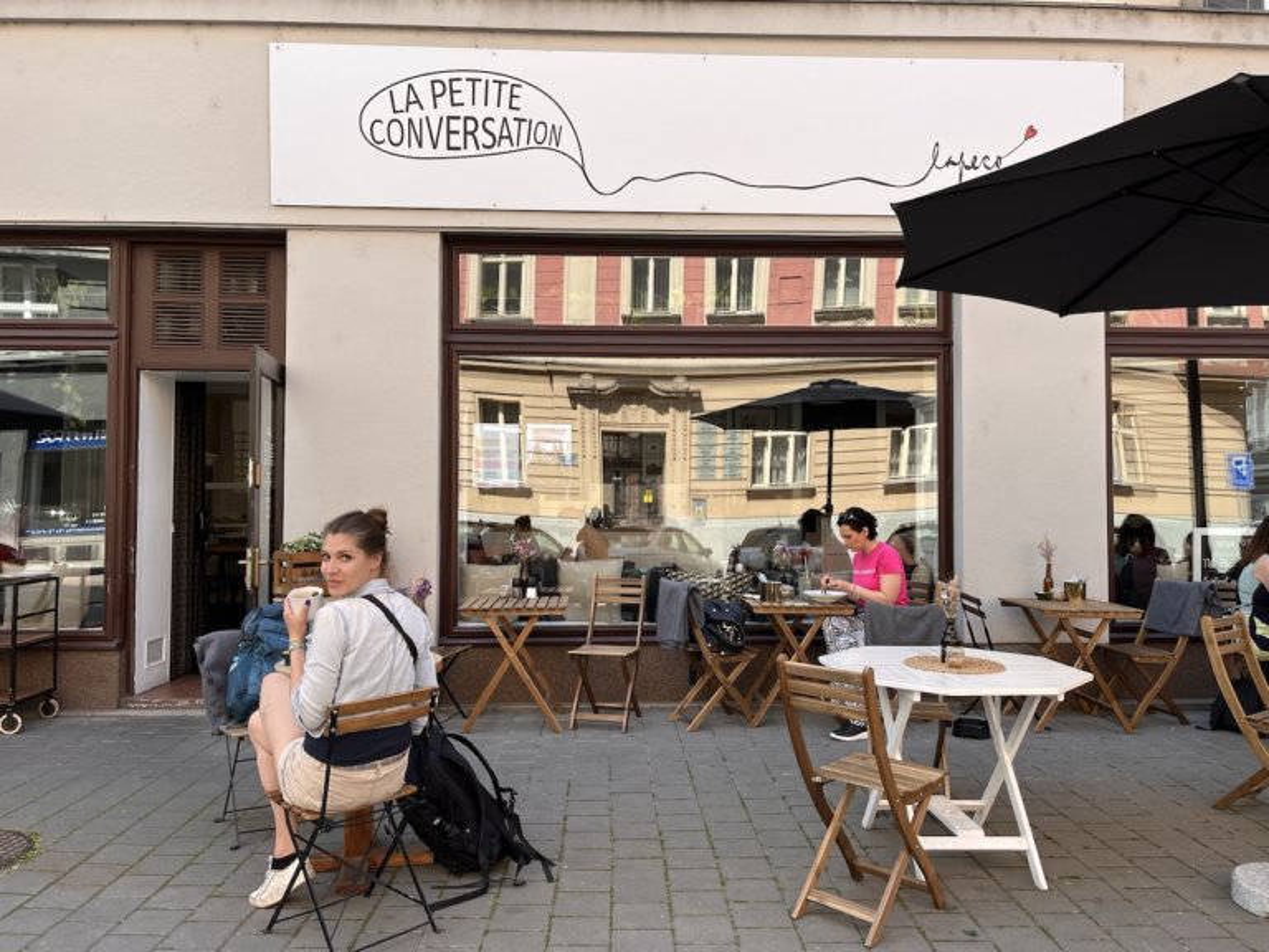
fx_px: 953
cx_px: 634
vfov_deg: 53.1
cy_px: 476
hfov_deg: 67.3
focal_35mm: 26
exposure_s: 1/705
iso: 50
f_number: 1.6
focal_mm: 5.1
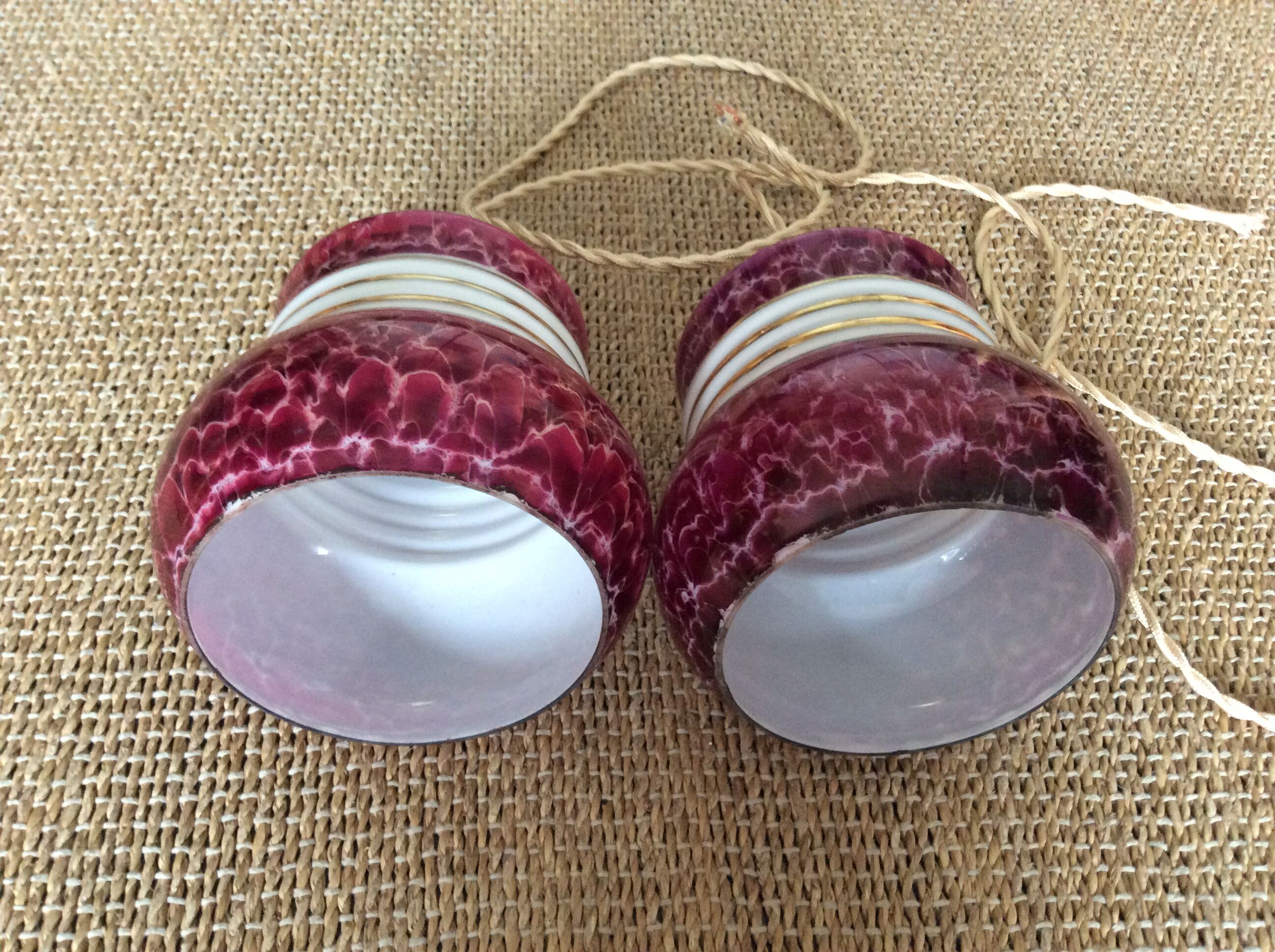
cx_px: 638
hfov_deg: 56.9
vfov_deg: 44.1
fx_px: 1177
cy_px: 476
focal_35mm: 32
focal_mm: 3.3
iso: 200
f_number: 2.4
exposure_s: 1/25
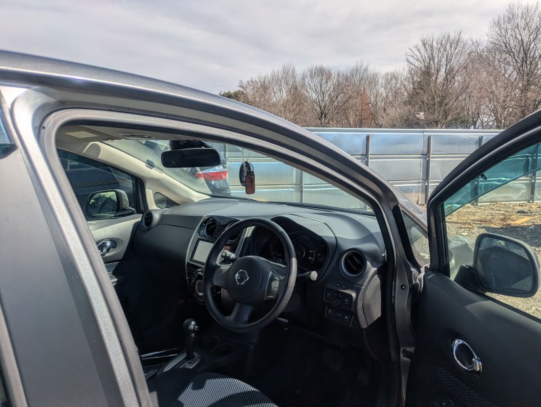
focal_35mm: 25
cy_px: 204
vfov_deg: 54.9
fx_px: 391
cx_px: 270
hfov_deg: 69.4
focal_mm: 5.43
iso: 50
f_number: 1.89
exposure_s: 1/2959
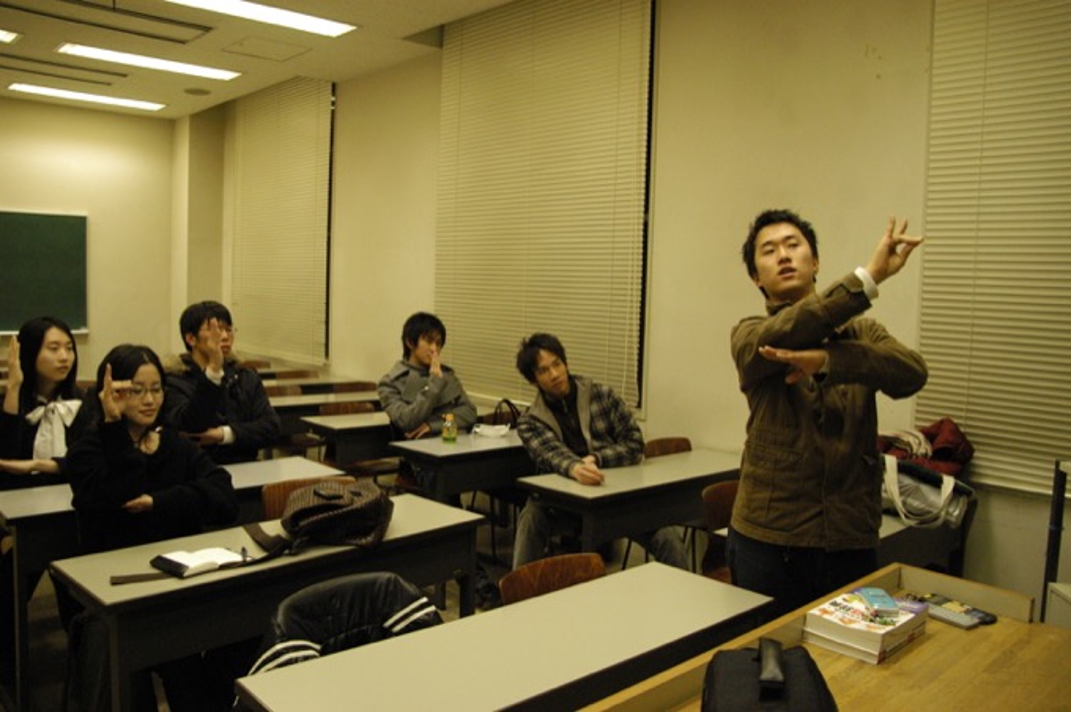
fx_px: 802
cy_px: 356
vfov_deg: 47.8
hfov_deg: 67.4
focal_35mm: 27
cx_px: 536
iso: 1600
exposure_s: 1/100
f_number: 5
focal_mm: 18
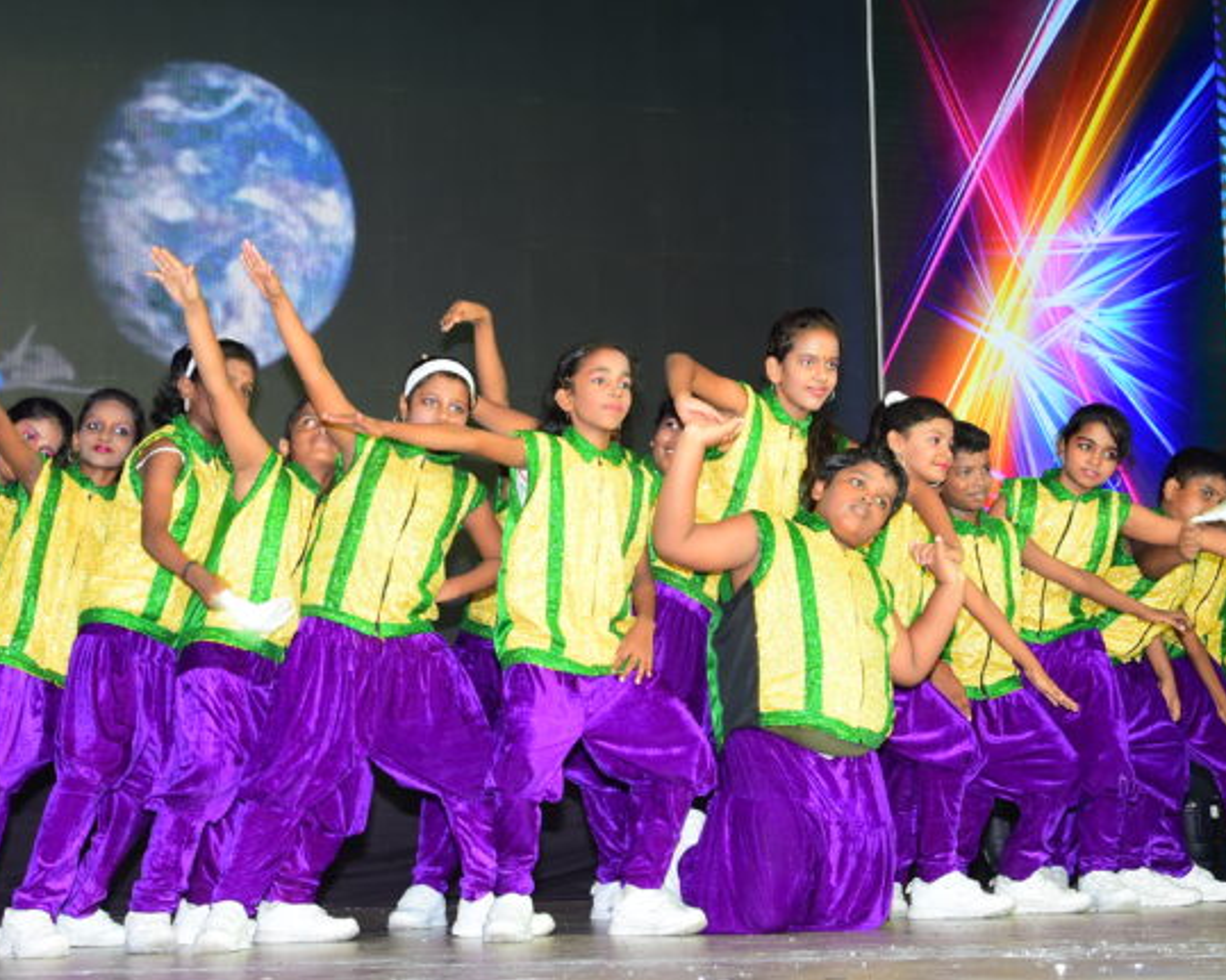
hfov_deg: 21.0
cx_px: 516
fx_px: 3301
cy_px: 483
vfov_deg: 16.9
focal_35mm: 91
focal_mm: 34
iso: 250
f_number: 5.6
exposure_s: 1/80
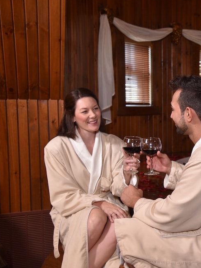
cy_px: 134
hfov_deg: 24.4
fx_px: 441
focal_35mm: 57
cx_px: 203
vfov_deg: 33.8
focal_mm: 38
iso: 500
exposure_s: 1/60
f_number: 4
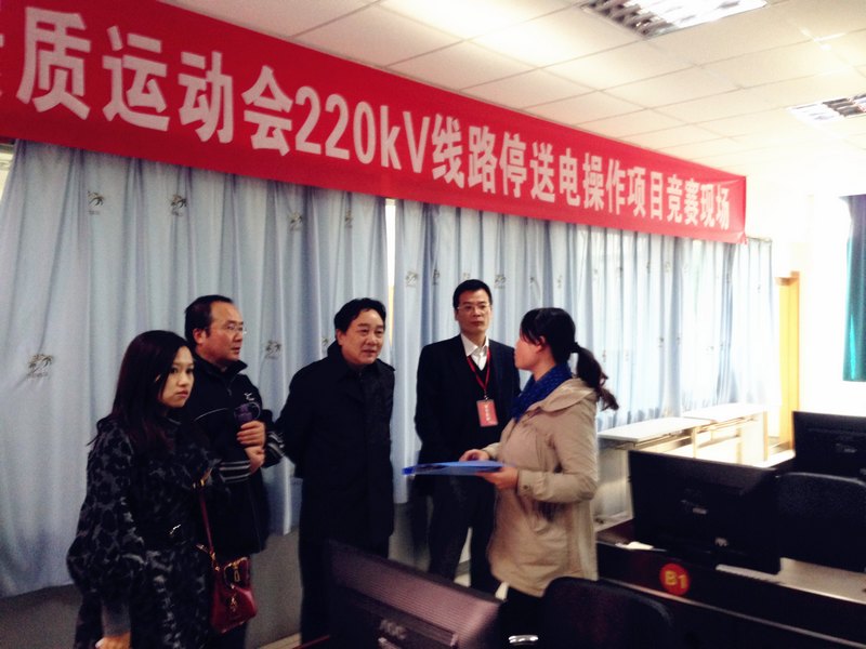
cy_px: 324
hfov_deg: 55.4
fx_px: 826
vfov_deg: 42.9
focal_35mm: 33
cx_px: 433
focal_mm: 4.12
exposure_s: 1/20
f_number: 2.4
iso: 200
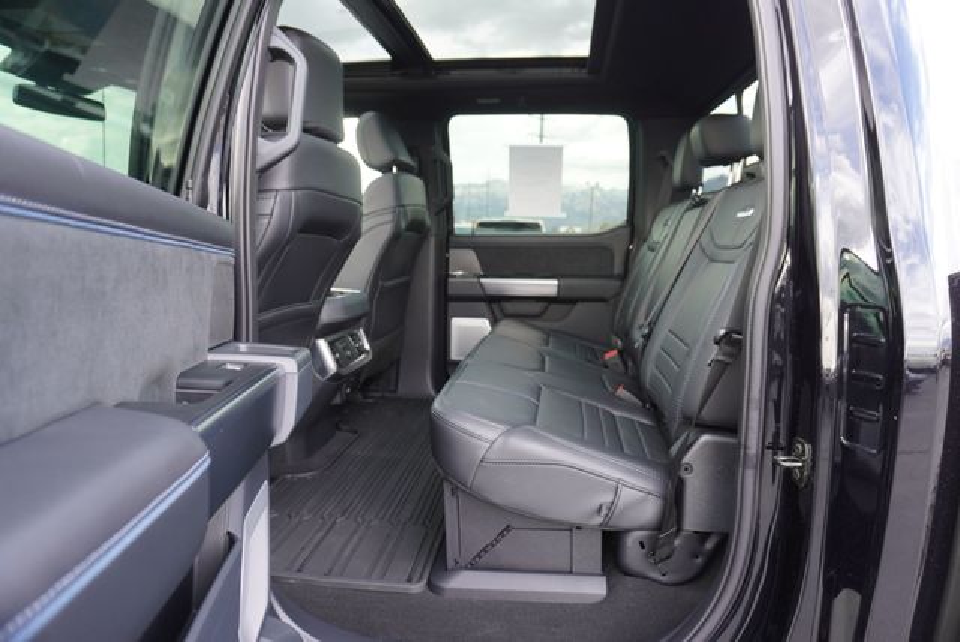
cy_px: 321
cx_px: 480
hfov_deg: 73.7
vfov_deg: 53.2
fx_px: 641
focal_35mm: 24
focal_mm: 16
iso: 320
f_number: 4
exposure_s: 1/60
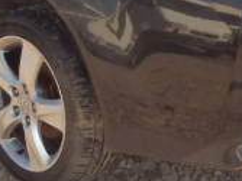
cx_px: 116
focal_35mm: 138
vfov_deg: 10.7
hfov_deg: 14.3
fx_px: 964
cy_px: 56
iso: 125
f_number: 4.5
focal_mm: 6.4
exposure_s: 1/640
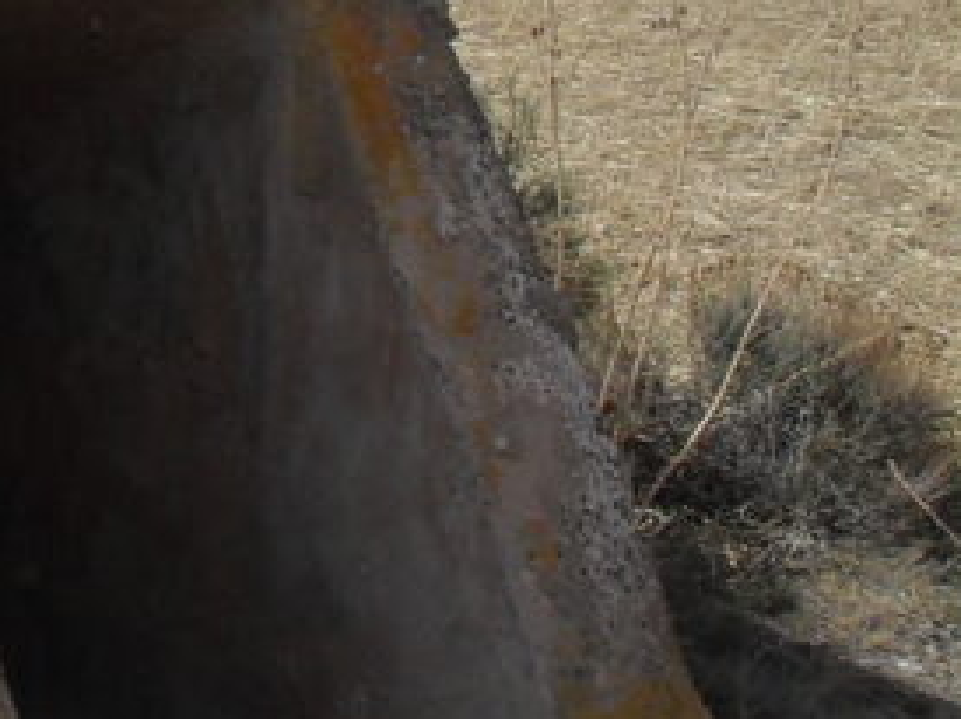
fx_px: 3634
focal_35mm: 131
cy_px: -84
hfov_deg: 13.8
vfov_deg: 11.1
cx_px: -621
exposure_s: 1/250
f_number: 8.4
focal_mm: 6.3
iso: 100
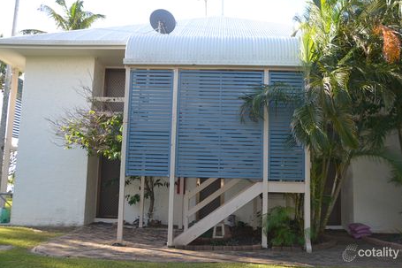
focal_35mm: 31
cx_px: 206
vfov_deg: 42.3
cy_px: 132
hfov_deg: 60.3
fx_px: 346
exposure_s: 1/160
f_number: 3.5
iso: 100
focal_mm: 20
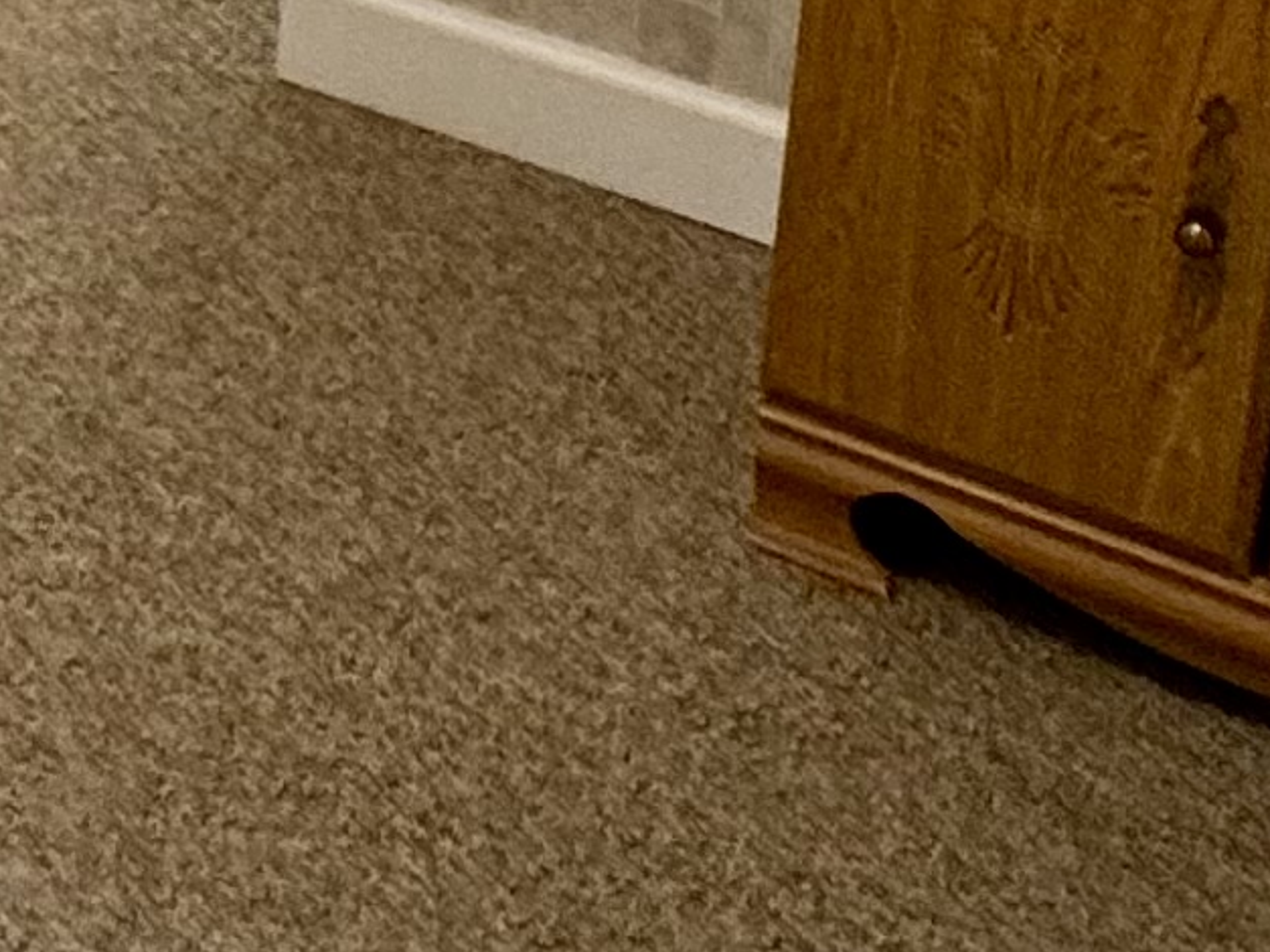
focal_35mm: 90
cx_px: -818
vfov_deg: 13.9
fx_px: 3301
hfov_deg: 18.4
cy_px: -960
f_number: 2.2
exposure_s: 1/60
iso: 160
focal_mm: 2.22
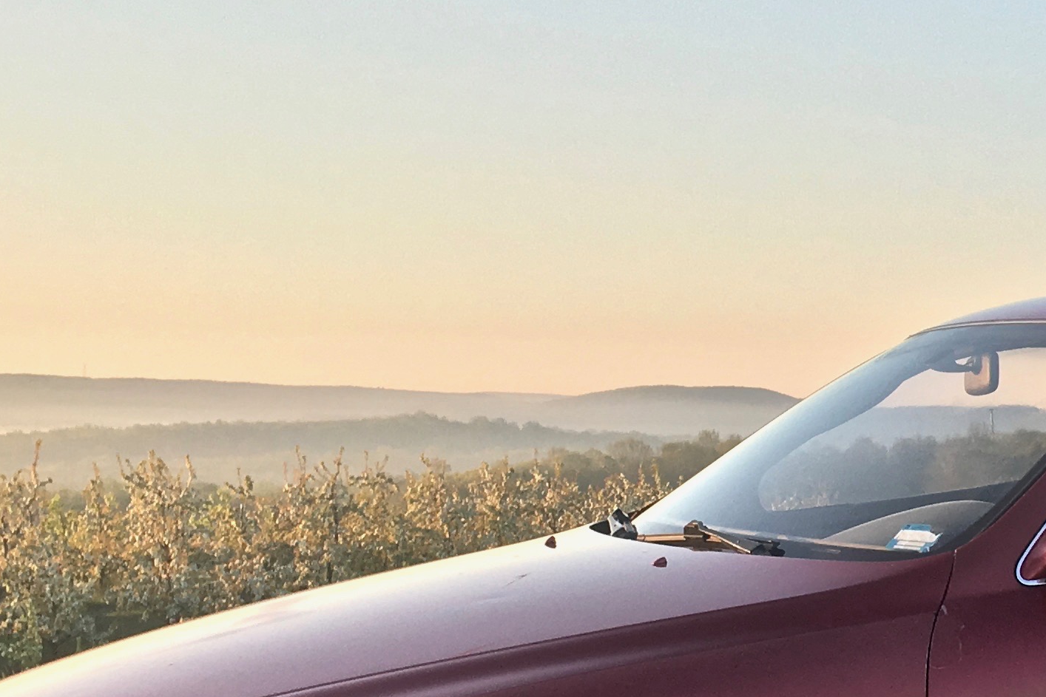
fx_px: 2499
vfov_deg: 15.8
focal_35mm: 86
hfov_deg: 23.0
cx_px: 968
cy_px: 503
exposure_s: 1/259
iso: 25
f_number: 2.2
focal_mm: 4.15
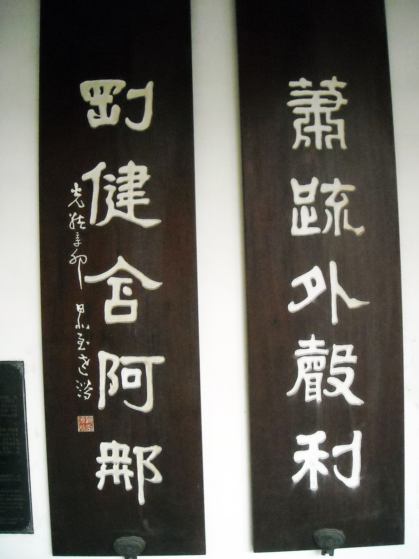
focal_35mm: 35
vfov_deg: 52.6
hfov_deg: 40.7
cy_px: 280
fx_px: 565
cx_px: 210
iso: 800
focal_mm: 5.7
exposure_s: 1/250
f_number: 2.8
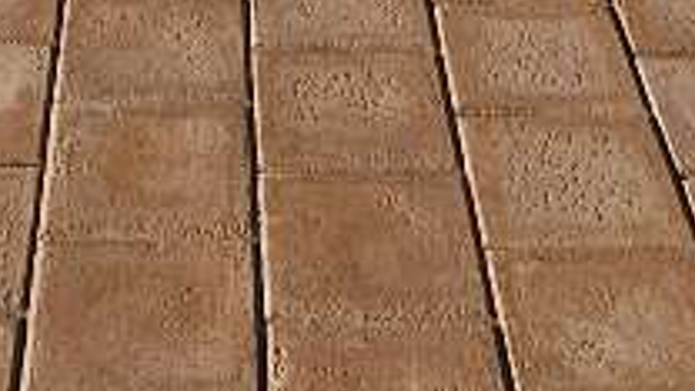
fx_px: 1880
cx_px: 287
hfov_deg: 20.9
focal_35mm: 102
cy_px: -1068
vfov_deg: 8.2
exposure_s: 1/4291
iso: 50
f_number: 2.2
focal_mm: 2.2
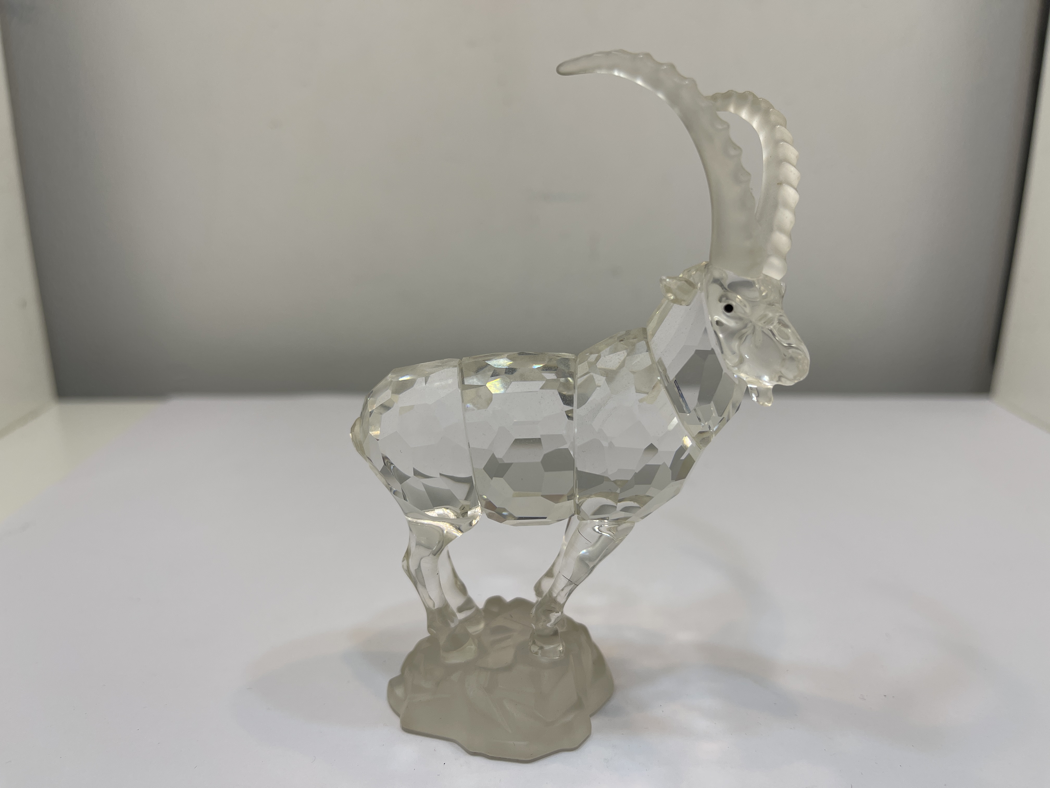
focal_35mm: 25
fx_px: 758
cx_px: 525
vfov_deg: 54.9
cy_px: 394
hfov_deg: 69.4
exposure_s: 1/445
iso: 32
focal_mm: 5.1
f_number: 1.6
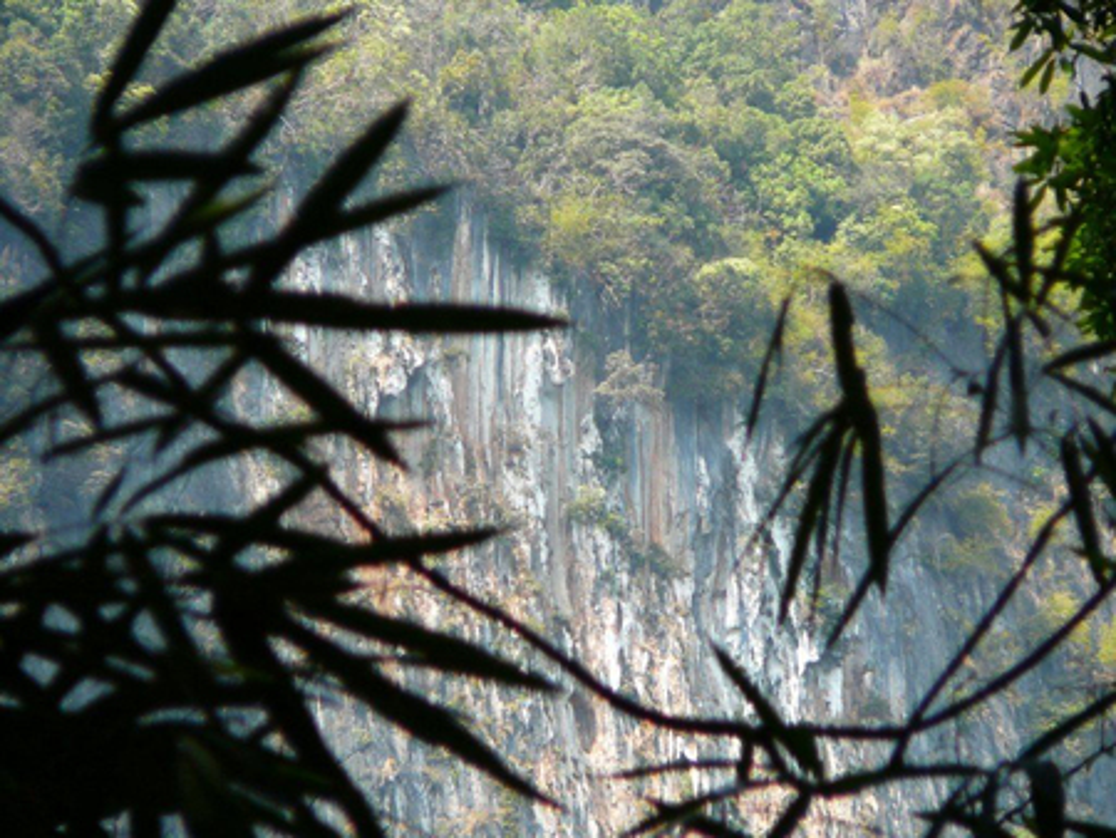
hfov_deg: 5.7
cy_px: 419
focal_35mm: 350
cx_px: 558
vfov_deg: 4.3
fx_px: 11290
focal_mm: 52
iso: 80
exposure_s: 1/200
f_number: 4.2
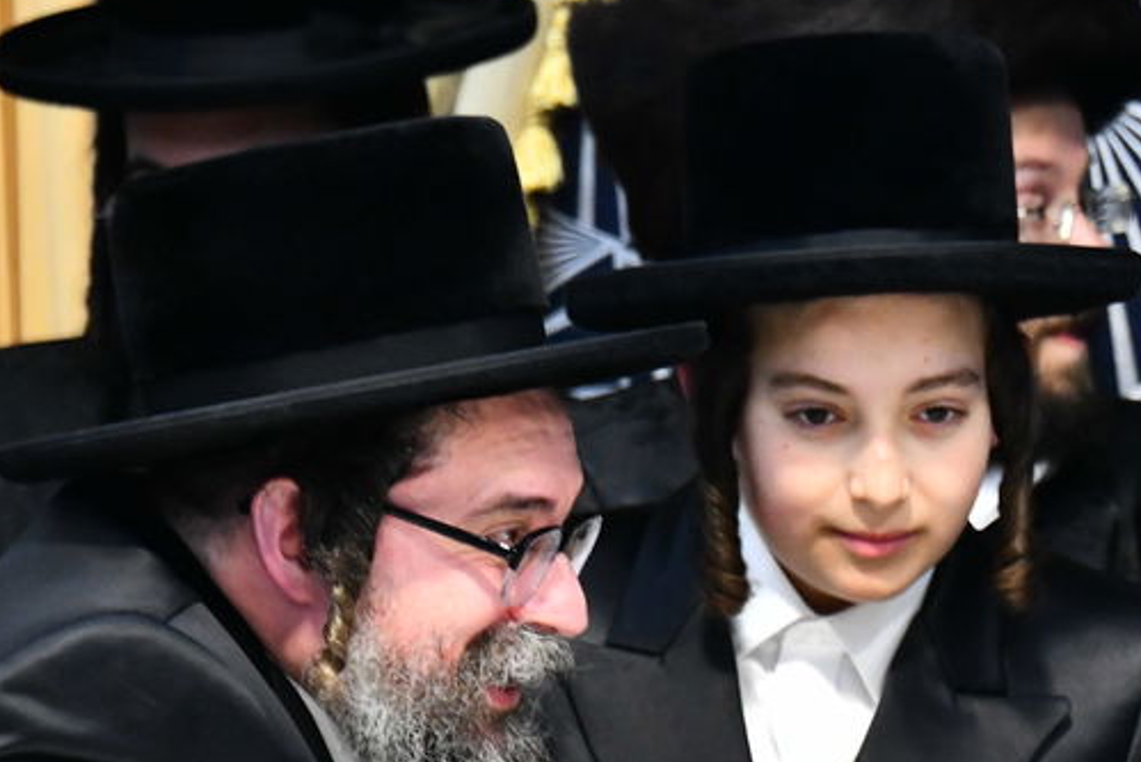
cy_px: 576
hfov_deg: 4.3
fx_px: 15122
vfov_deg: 2.9
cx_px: 1299
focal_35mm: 477
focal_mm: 170
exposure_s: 1/125
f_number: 5.6
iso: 2000
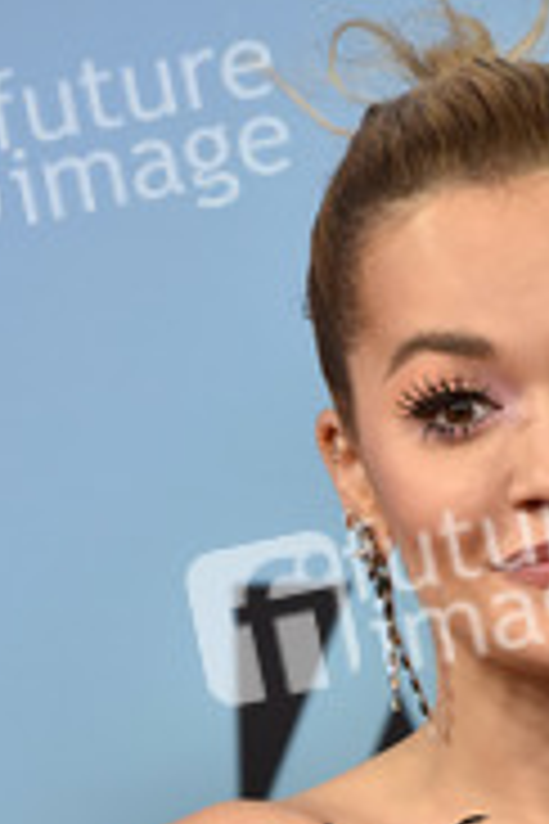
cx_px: 549
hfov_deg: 3.1
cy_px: 824
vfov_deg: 4.7
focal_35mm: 437
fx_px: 9996
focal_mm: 200
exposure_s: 1/200
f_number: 5.6
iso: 2000
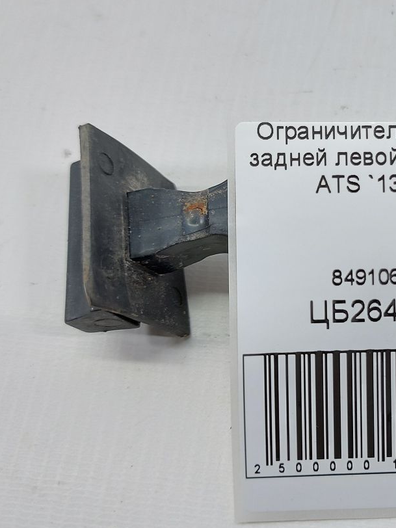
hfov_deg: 33.3
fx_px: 625
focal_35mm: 41
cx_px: 355
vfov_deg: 45.8
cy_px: 250
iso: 80
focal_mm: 5.23
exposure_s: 1/50
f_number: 1.8
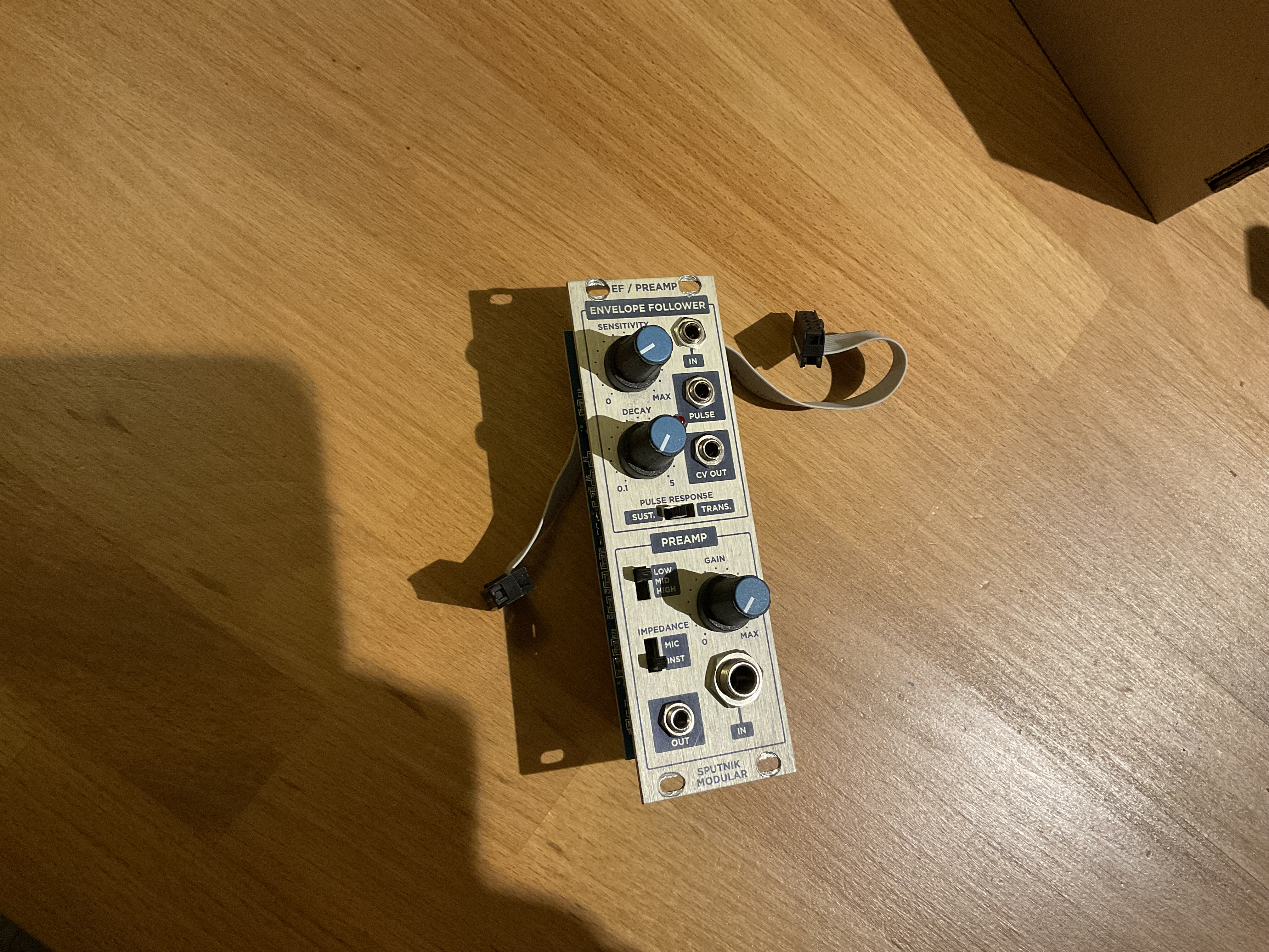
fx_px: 1063
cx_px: 634
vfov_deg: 48.2
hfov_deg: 61.7
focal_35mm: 29
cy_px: 476
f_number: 1.8
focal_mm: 3
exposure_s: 1/50
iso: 160
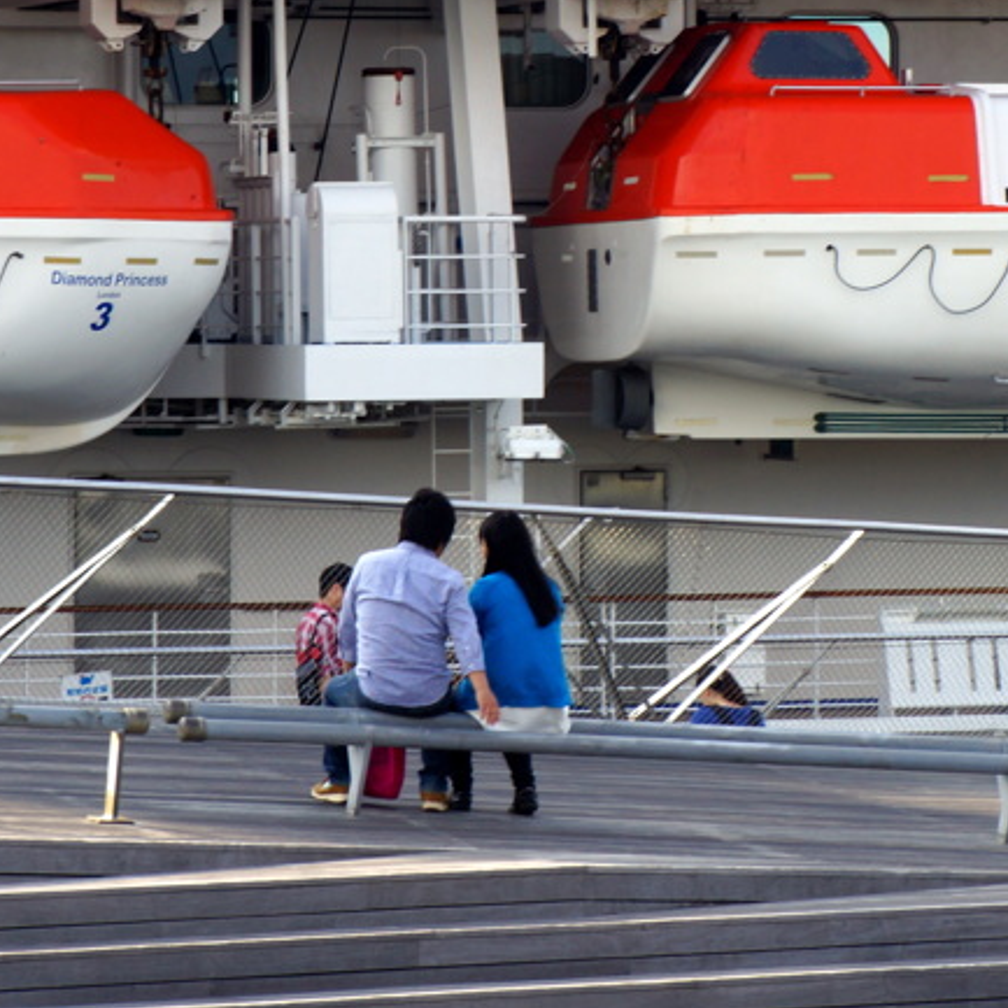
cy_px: 242
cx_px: 952
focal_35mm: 256
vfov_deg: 6.8
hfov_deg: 6.8
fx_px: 8434
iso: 100
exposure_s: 1/40
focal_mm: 85
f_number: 16
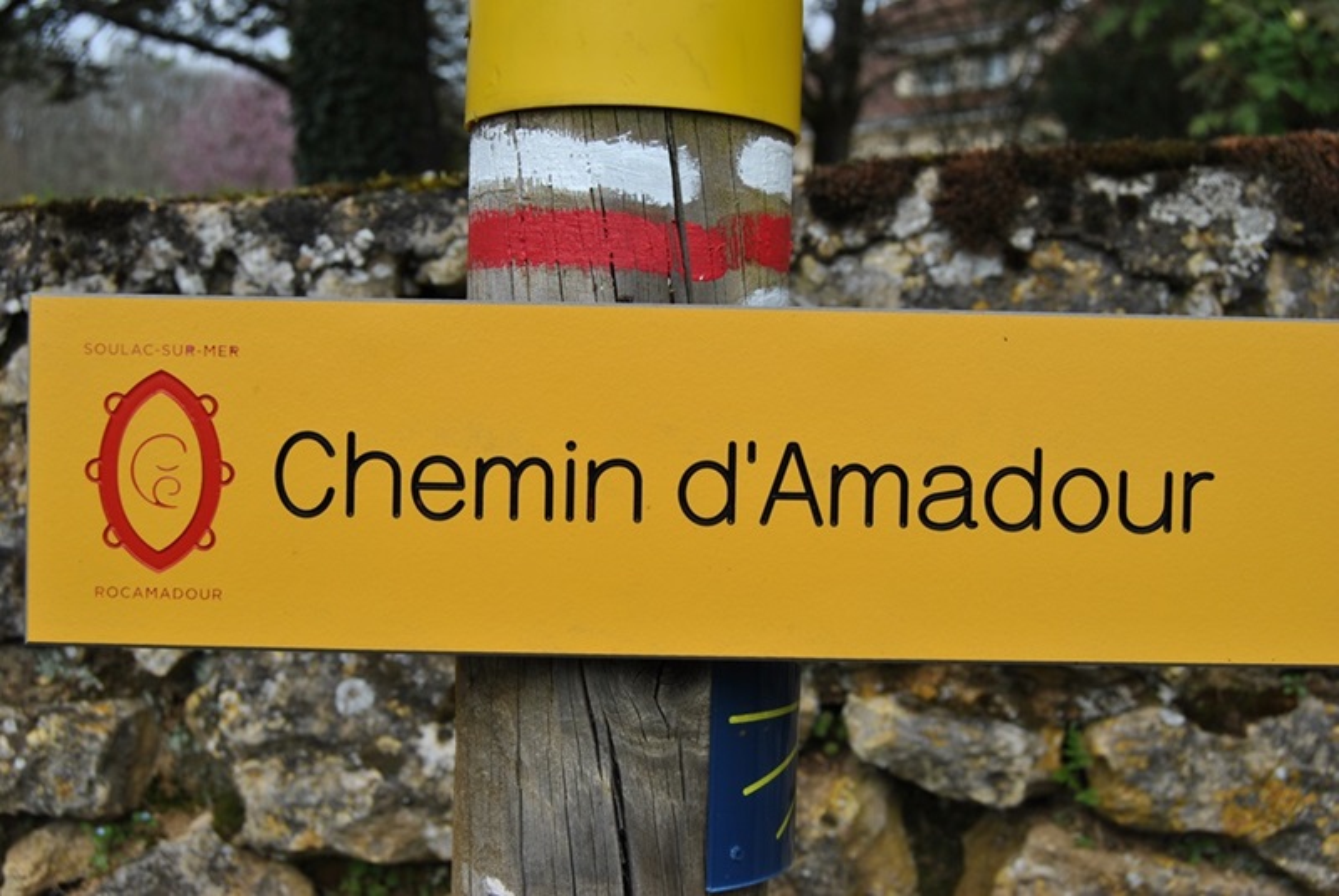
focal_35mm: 42
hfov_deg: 46.4
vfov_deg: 32.0
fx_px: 1564
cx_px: 670
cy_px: 448
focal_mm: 28
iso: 100
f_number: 8
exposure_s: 1/250
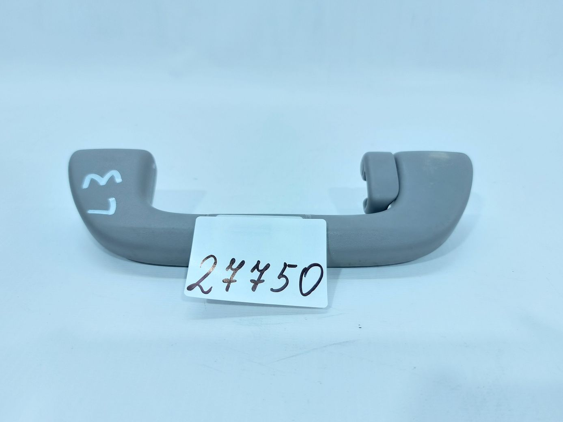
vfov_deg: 56.8
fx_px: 390
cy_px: 211
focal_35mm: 24
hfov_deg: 71.6
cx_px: 282
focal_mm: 5.23
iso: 125
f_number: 1.8
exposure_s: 1/50
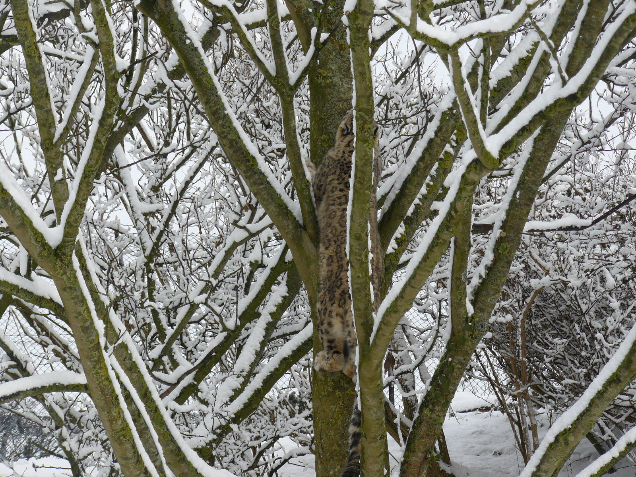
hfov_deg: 12.0
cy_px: 238
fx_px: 3013
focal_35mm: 164
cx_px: 318
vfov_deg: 9.1
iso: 100
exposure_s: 1/500
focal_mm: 27.4
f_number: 4
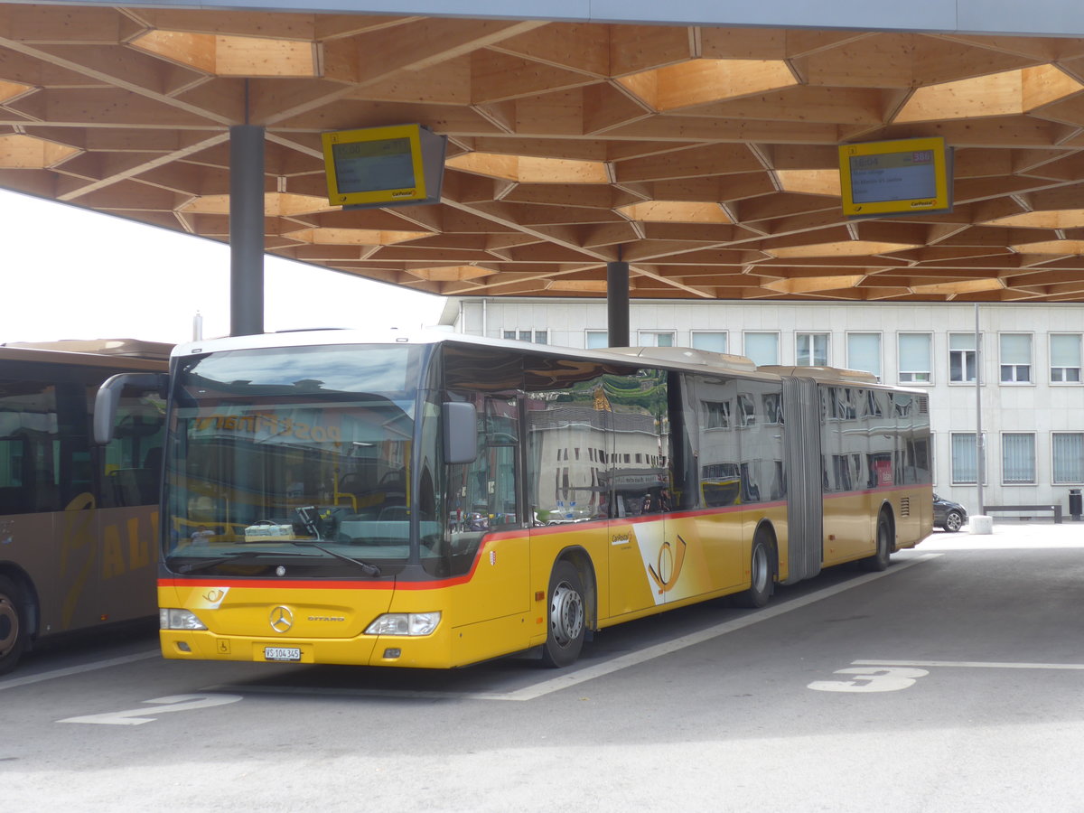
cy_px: 406
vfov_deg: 26.6
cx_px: 542
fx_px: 1722
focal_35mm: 55
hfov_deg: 34.9
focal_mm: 11.3
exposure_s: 1/200
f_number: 3.4
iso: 80
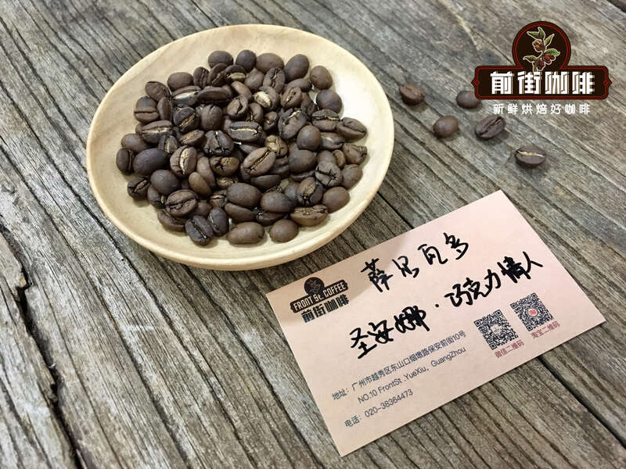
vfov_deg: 48.2
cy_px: 234
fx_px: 524
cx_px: 313
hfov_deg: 61.7
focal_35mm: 29
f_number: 2.2
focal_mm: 4.15
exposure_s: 1/17
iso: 250
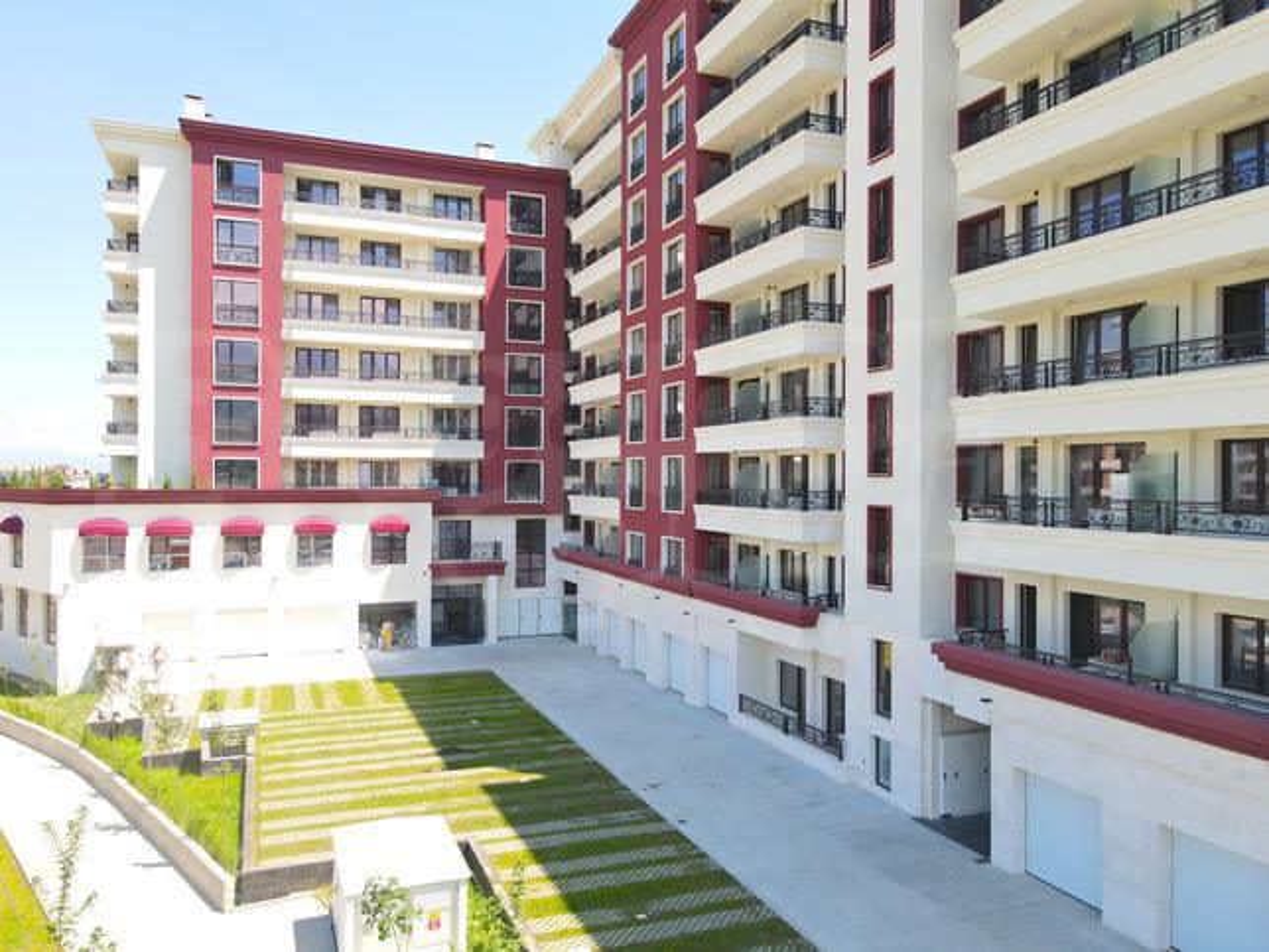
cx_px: 634
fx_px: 880
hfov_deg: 71.6
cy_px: 476
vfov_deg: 56.8
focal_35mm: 24
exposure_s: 1/240
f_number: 2.8
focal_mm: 4.5
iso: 100
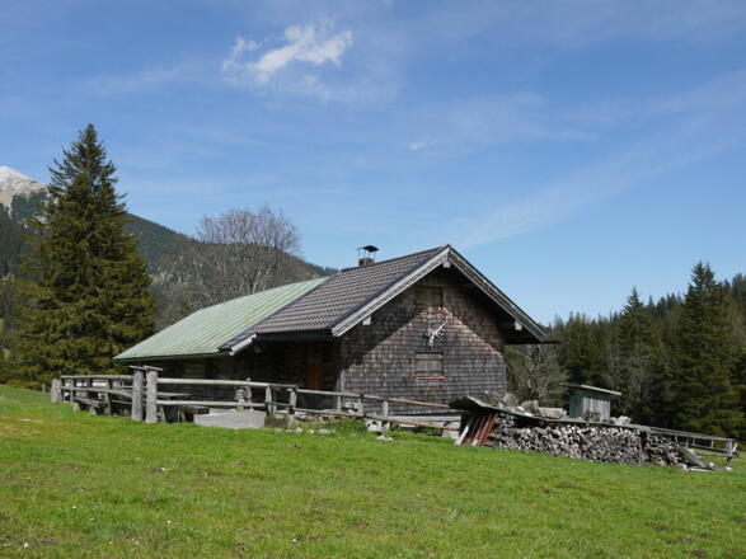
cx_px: 373
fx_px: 689
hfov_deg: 56.8
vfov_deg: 44.1
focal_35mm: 32
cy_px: 280
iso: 100
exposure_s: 1/400
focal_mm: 16
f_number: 7.1
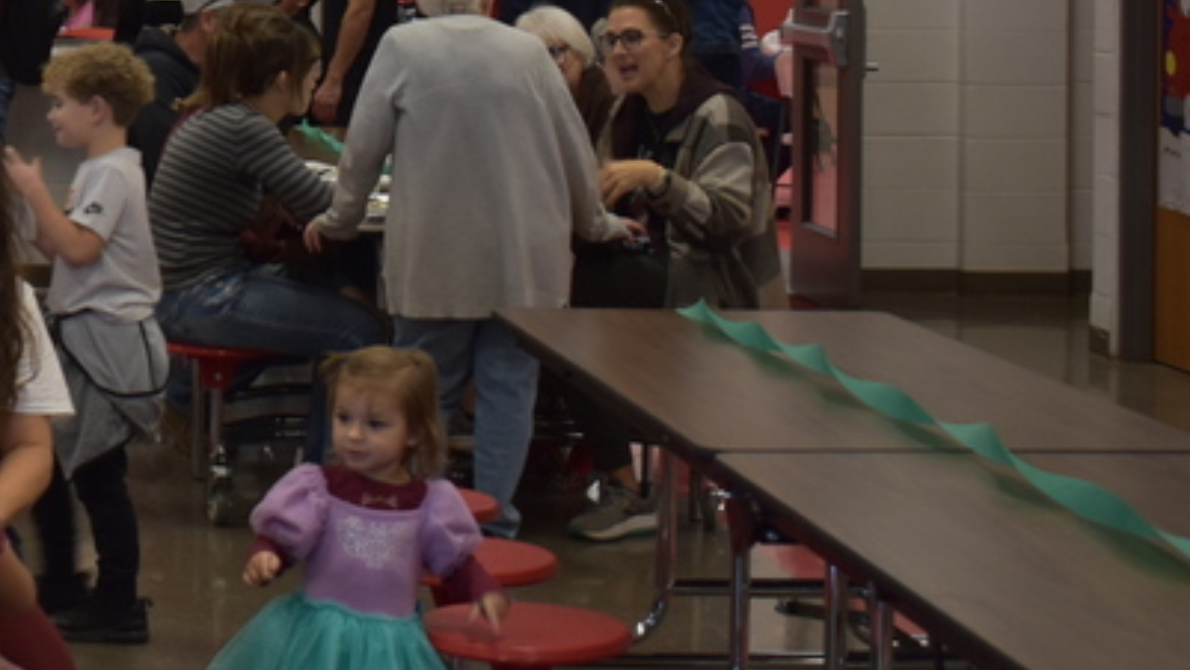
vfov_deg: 10.3
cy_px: -67
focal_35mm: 116
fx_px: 3673
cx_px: -261
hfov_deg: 17.5
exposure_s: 1/60
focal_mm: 29
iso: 400
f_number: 4.2
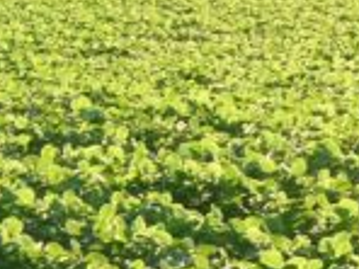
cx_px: -330
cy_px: 239
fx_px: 2987
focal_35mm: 288
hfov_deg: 6.7
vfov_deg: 5.2
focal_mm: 10.2
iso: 100
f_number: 4
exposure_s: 1/160
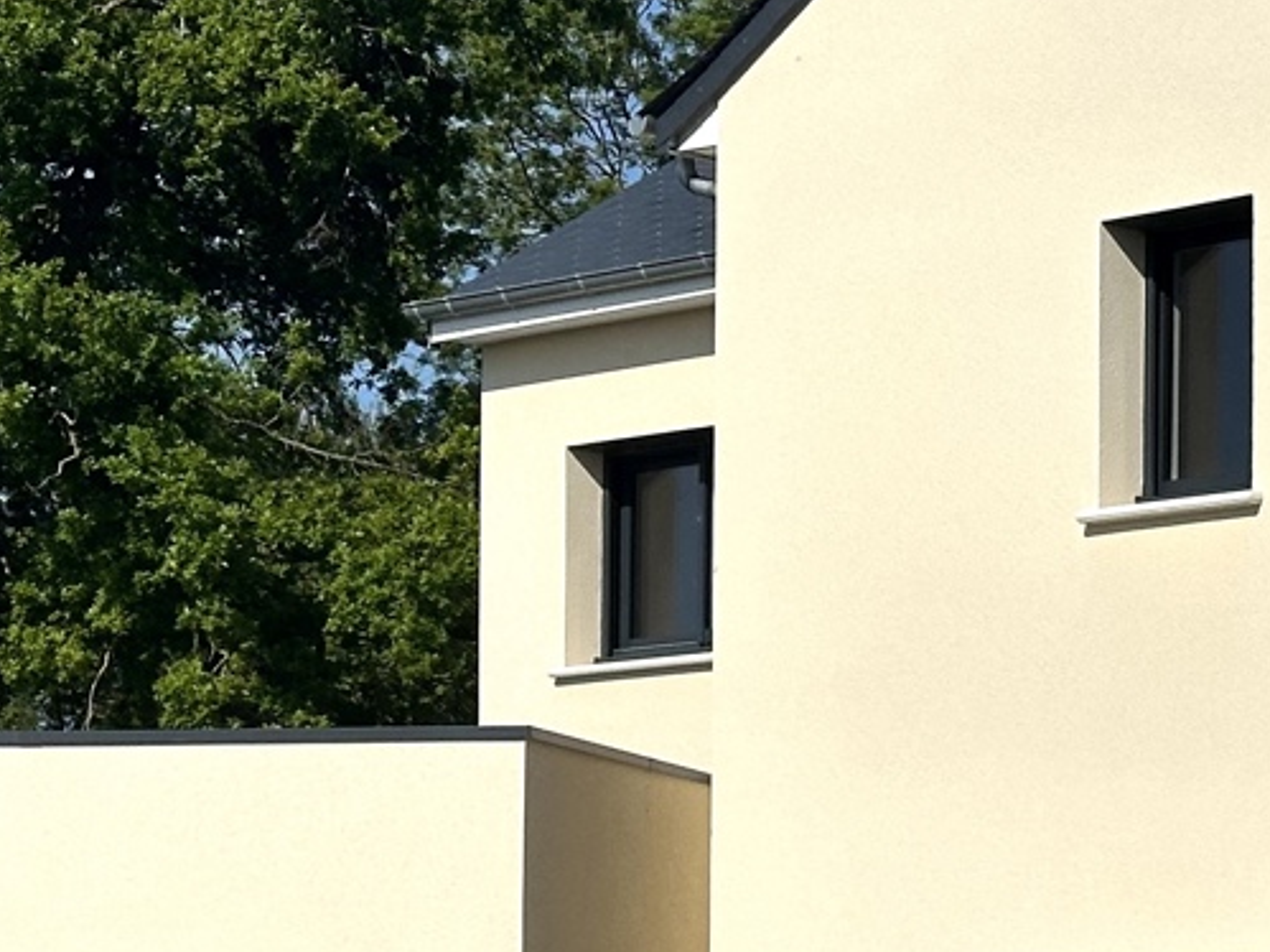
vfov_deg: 9.6
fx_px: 5649
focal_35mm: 154
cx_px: 809
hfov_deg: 12.8
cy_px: 1000
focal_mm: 6.86
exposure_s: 1/8929
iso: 64
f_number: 1.78
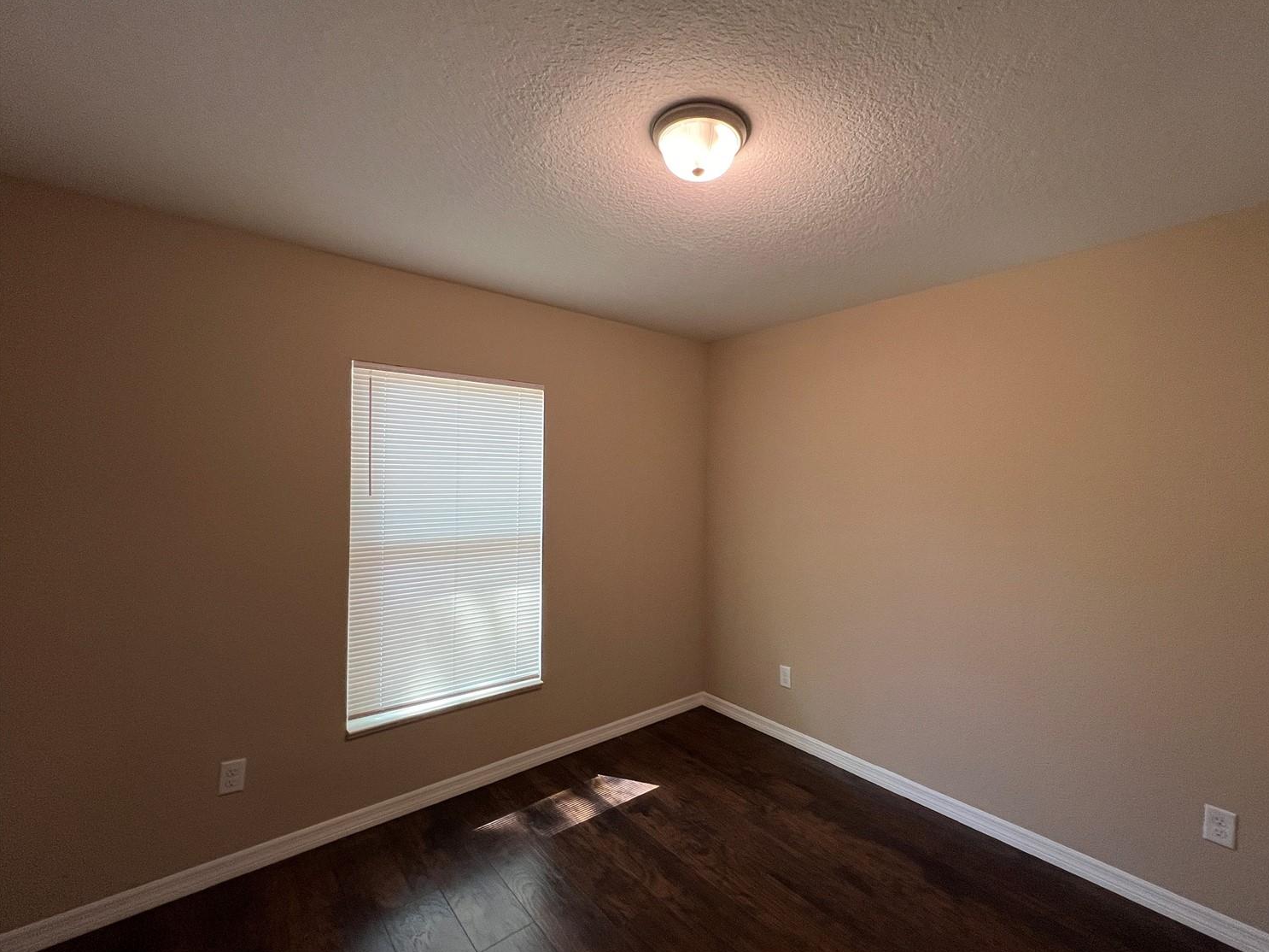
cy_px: 477
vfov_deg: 85.7
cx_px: 680
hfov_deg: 101.9
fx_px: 513
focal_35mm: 14
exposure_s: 1/120
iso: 250
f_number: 1.8
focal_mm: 1.57
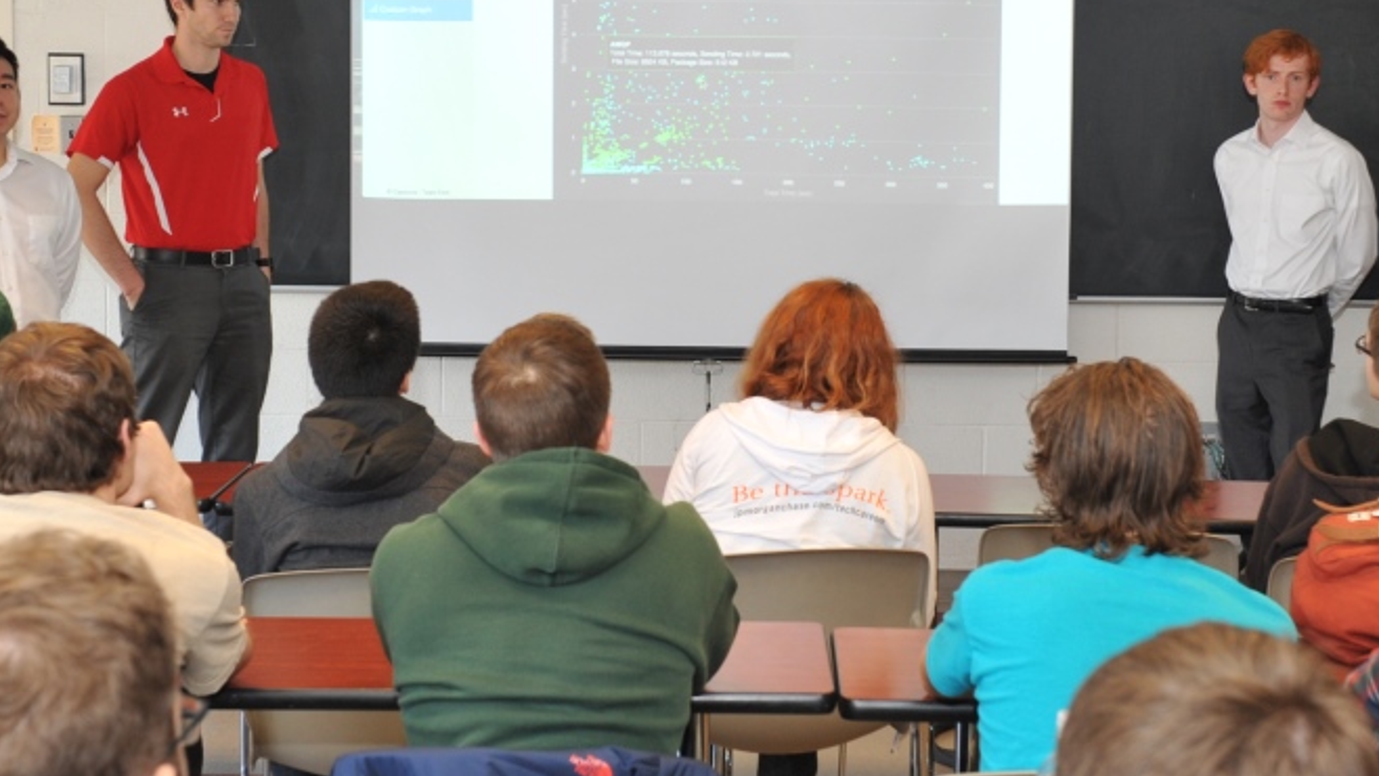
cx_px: 742
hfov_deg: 30.1
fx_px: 2559
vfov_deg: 17.2
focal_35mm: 70
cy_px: 250
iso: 1250
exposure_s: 1/60
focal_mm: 44
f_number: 7.1
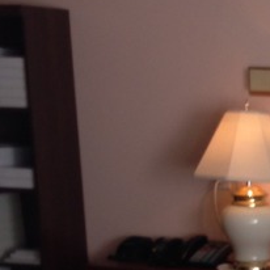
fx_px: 1280
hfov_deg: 10.9
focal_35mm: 145
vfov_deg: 11.6
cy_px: 383
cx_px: 545
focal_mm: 4.12
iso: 50
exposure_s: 1/33
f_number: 2.4
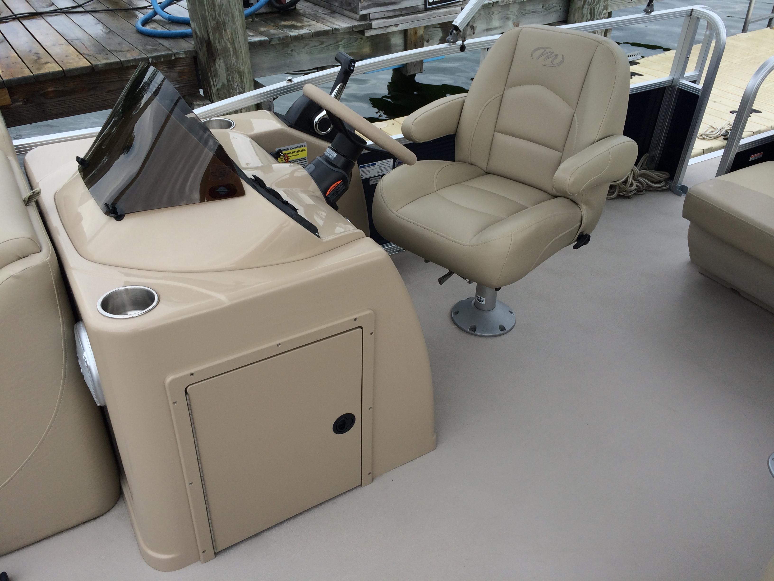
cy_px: 290
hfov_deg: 61.7
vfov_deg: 48.2
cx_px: 387
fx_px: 648
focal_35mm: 29
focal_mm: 4.15
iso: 32
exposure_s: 1/873
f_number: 2.2
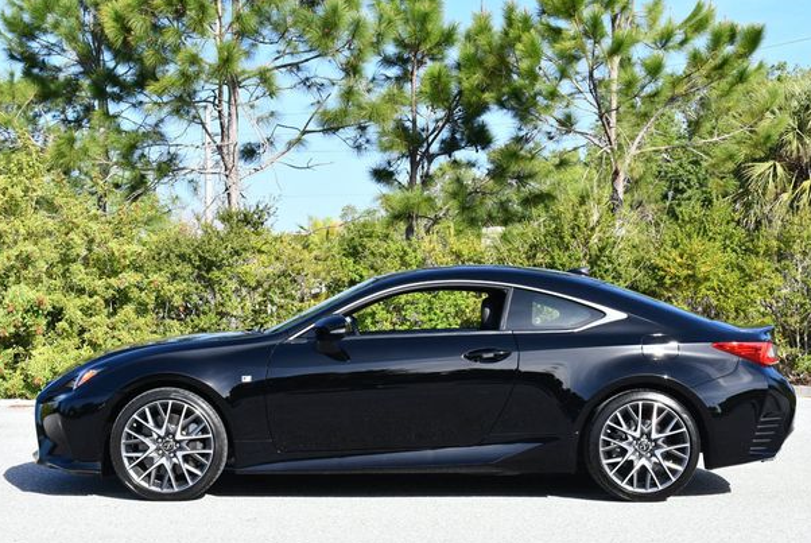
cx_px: 416
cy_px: 278
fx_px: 1534
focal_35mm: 68
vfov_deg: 20.1
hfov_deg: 29.6
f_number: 7.1
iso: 200
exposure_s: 1/250
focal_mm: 32
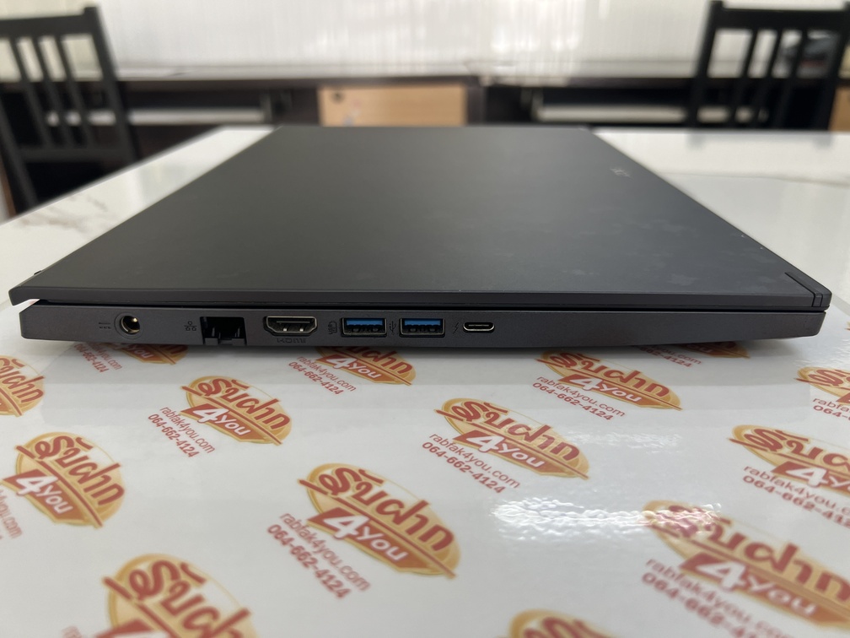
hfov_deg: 67.3
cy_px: 319
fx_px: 638
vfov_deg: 53.1
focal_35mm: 26
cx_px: 425
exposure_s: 1/121
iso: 125
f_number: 1.5
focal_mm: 5.7
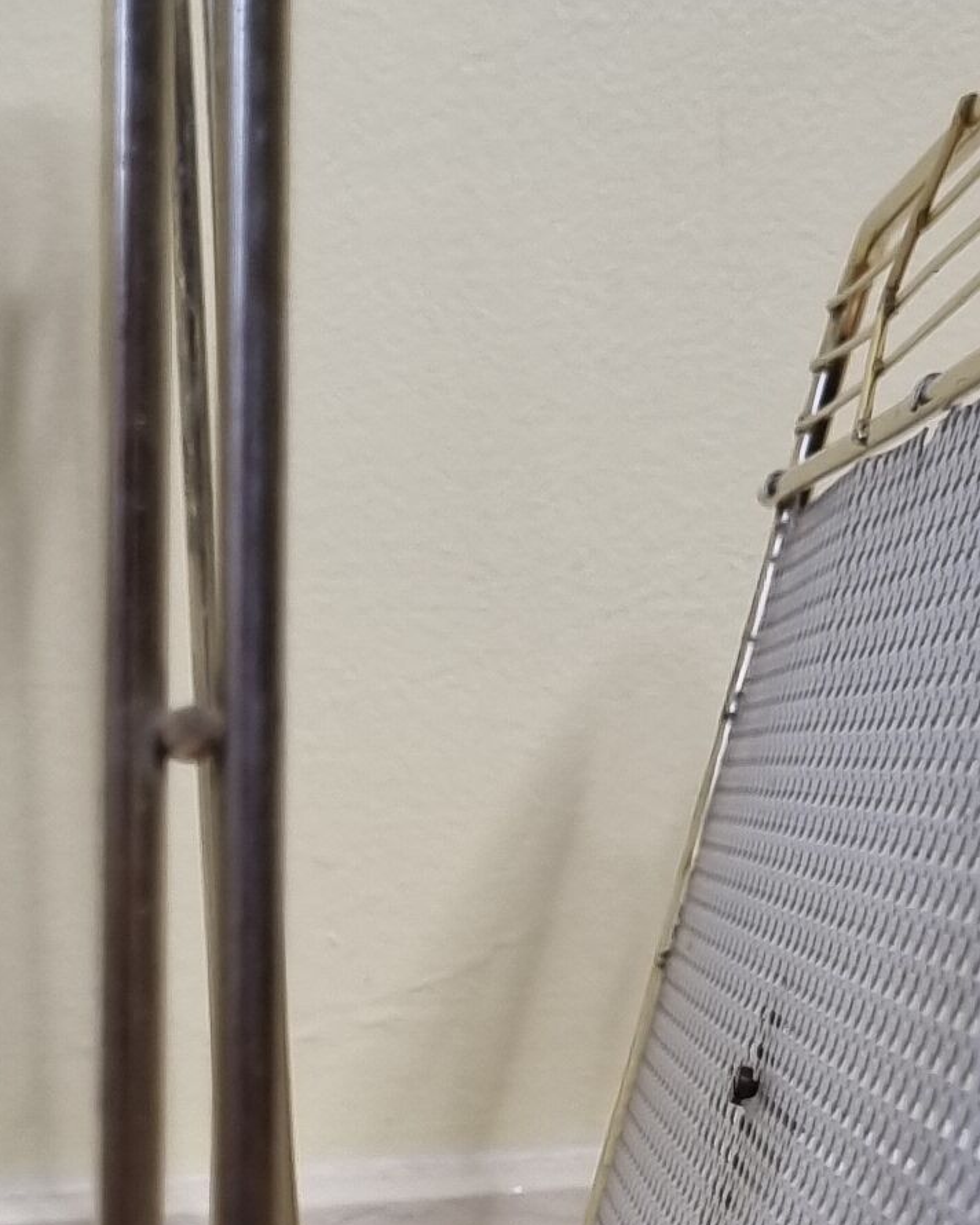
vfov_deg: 16.6
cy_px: 957
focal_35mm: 115
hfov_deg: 13.4
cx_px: 266
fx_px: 4169
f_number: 1.8
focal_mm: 5.4
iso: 160
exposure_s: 1/100
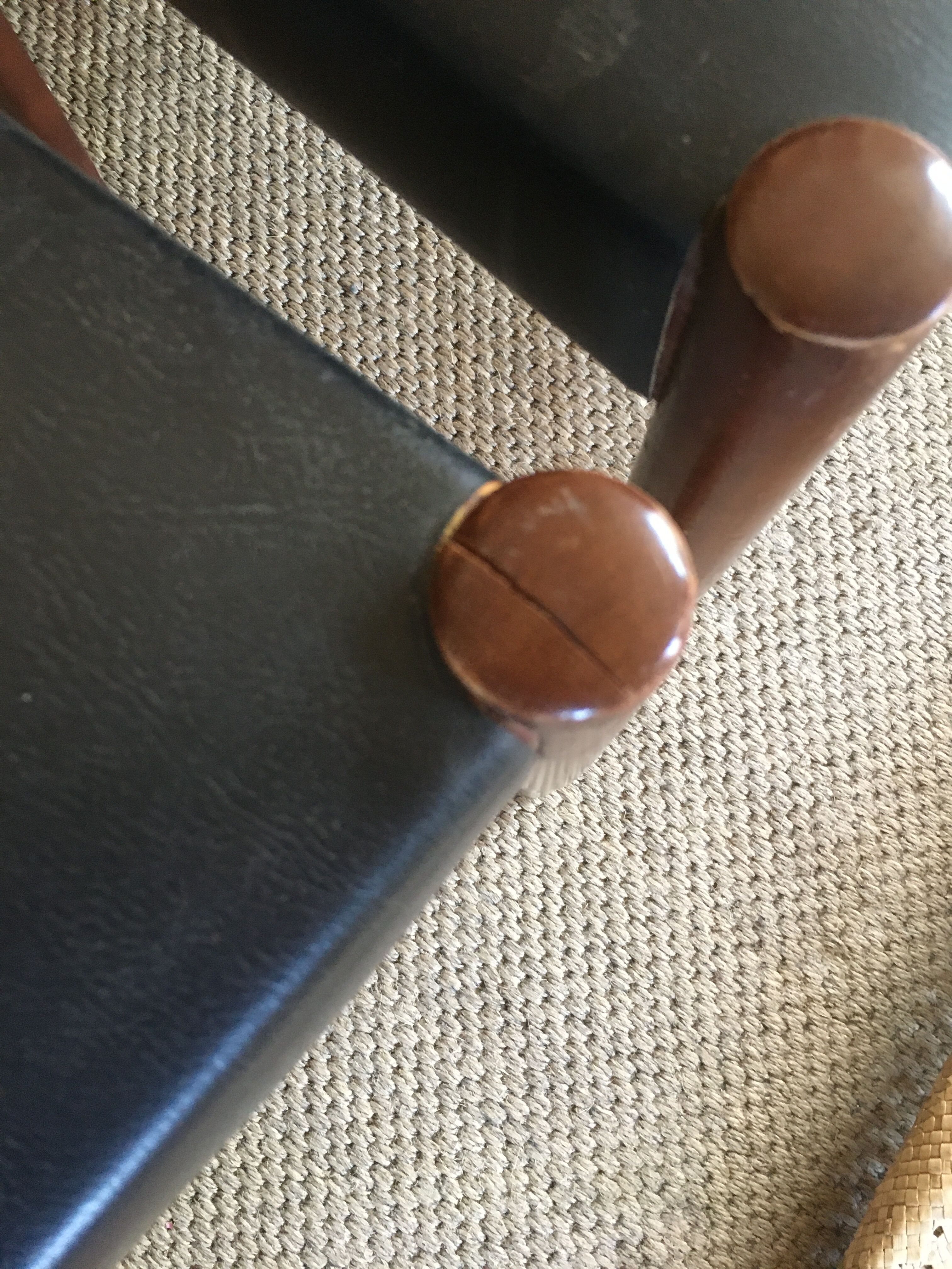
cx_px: 476
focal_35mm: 29
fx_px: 1063
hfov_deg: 48.2
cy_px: 634
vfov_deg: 61.7
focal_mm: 4.15
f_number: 2.2
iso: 200
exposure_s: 1/17
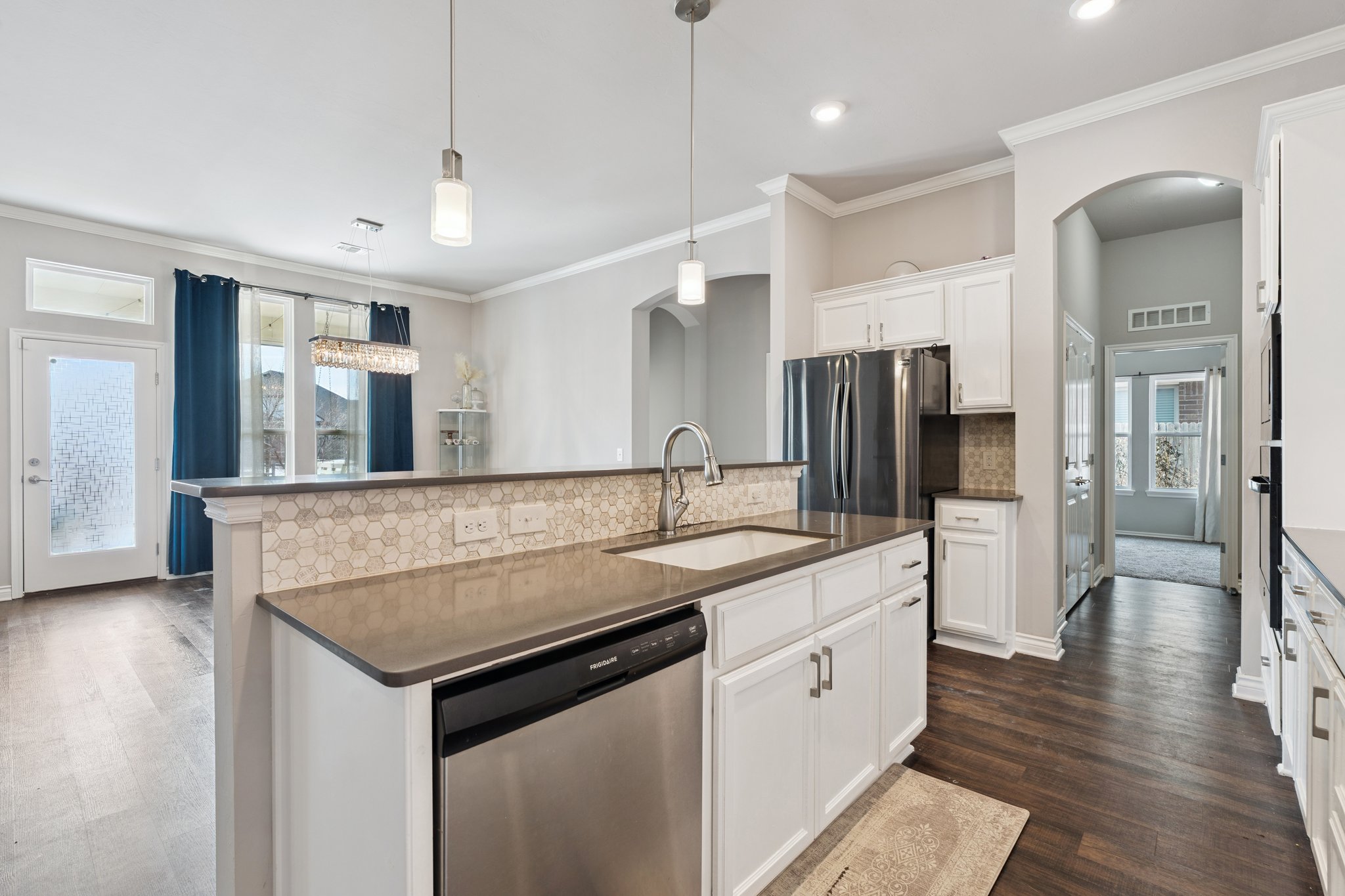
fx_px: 598
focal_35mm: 16
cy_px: 448
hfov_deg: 96.7
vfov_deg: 73.7
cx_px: 672
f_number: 8
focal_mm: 16
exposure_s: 1/30
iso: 200
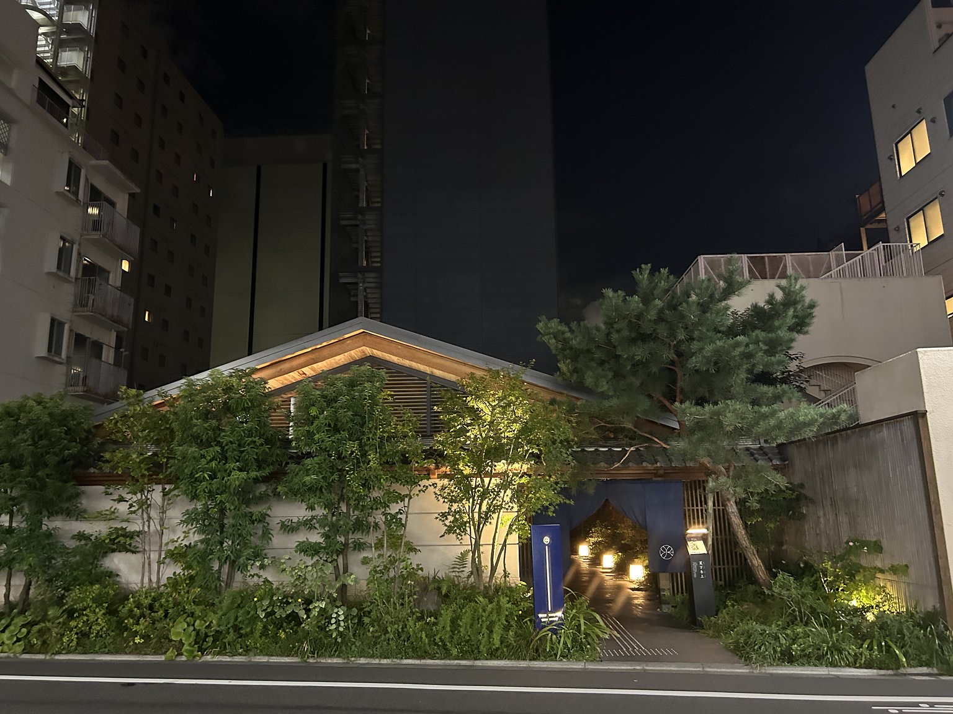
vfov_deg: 53.1
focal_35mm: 26
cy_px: 357
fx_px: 716
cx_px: 476
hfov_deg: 67.3
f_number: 1.5
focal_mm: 5.7
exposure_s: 1/25
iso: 800
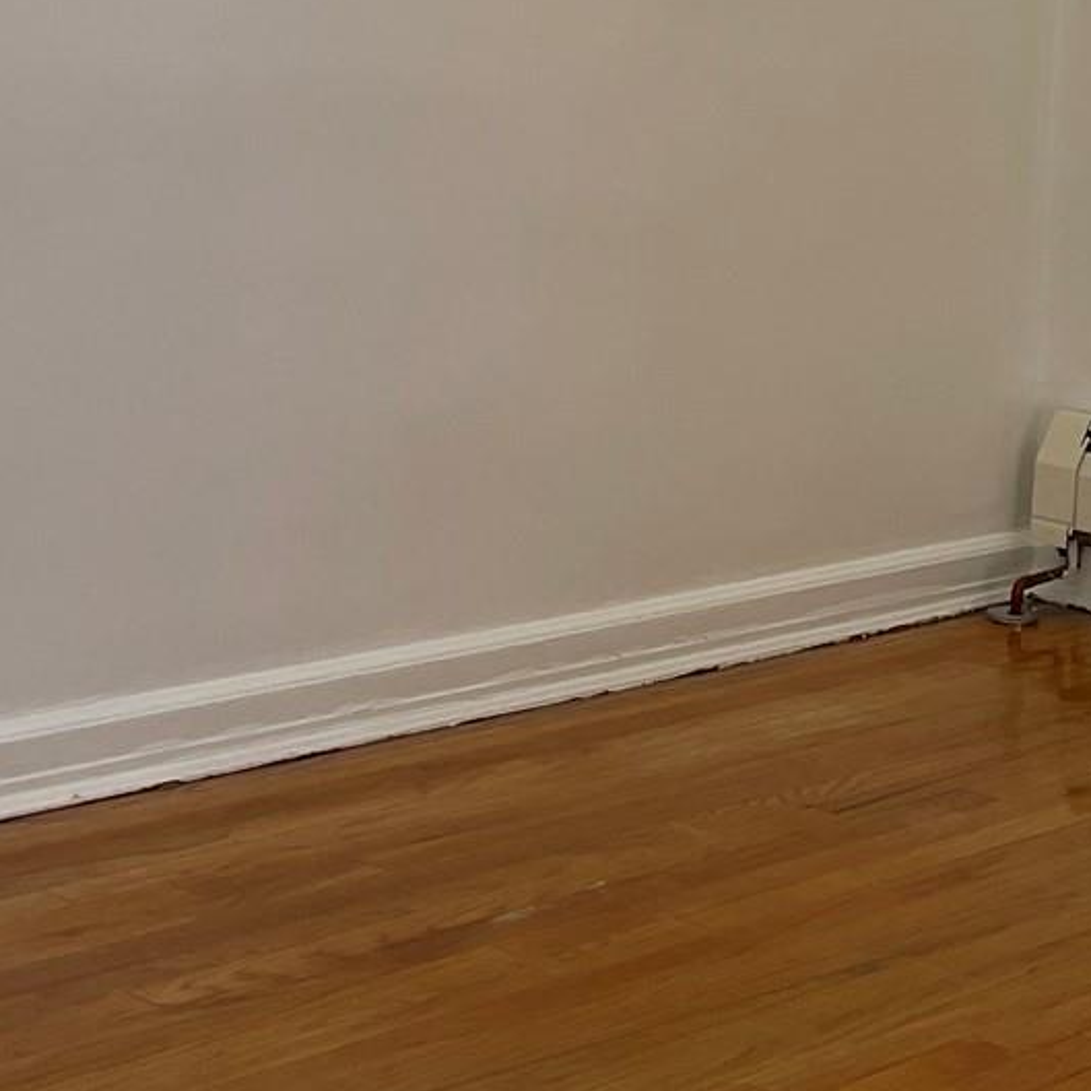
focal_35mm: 89
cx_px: 1037
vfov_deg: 18.3
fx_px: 3174
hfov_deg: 19.1
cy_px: -278
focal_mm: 4.2
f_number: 1.6
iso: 50
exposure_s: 1/121
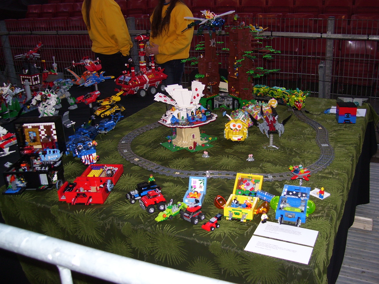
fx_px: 394
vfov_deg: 39.7
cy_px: 142
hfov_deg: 51.4
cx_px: 190
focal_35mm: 36
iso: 80
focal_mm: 6
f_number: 2.7
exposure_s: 1/60
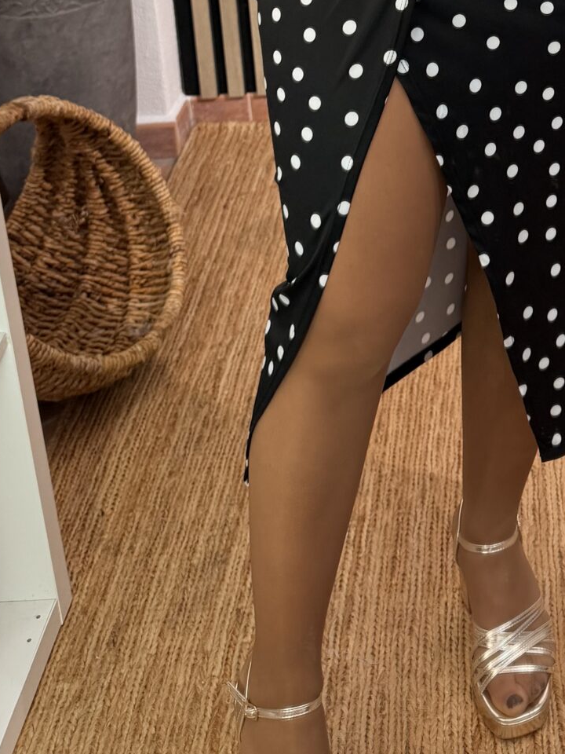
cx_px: 541
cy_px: -208
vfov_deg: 26.1
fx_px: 1393
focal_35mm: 64
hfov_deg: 22.2
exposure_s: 1/100
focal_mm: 6.76
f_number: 1.78
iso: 100
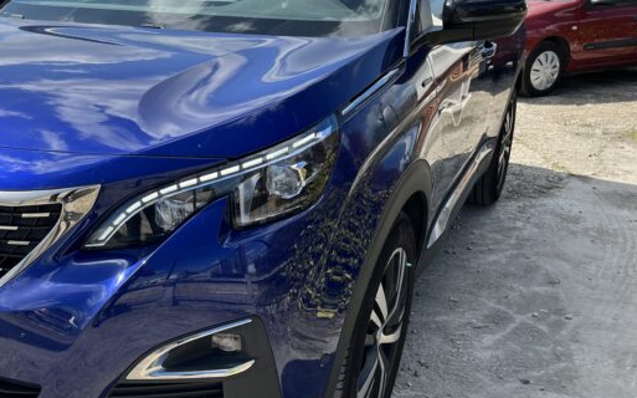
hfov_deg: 44.8
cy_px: 205
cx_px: 166
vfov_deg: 29.8
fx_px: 746
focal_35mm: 43
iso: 50
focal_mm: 5.1
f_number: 1.6
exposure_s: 1/1776
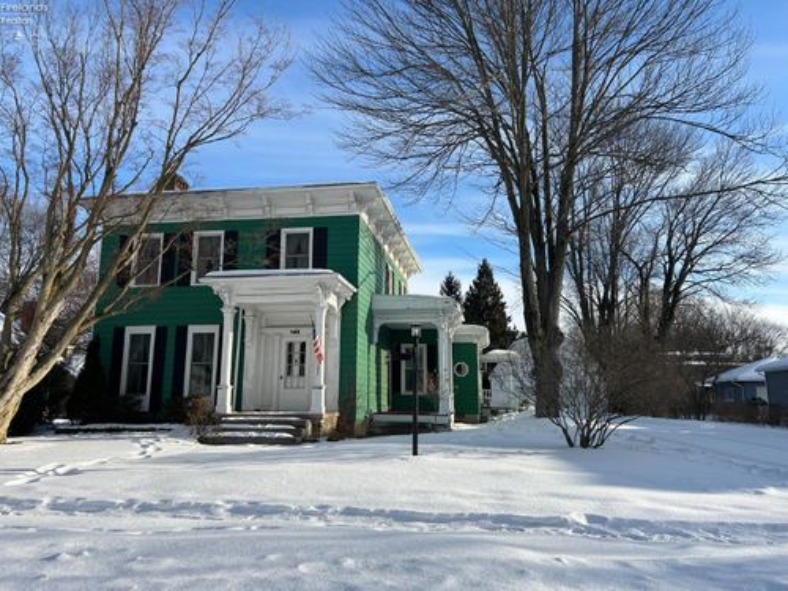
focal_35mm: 26
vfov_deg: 53.1
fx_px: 592
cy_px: 296
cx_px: 394
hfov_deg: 67.3
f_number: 1.5
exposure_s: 1/4444
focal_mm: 5.7
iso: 50
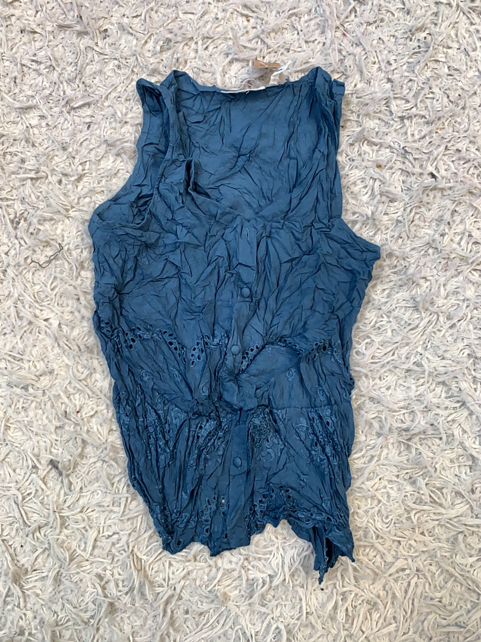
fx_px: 482
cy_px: 321
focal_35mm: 26
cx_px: 240
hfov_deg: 53.1
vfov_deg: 67.3
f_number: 1.8
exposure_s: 1/100
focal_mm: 4.25
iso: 80
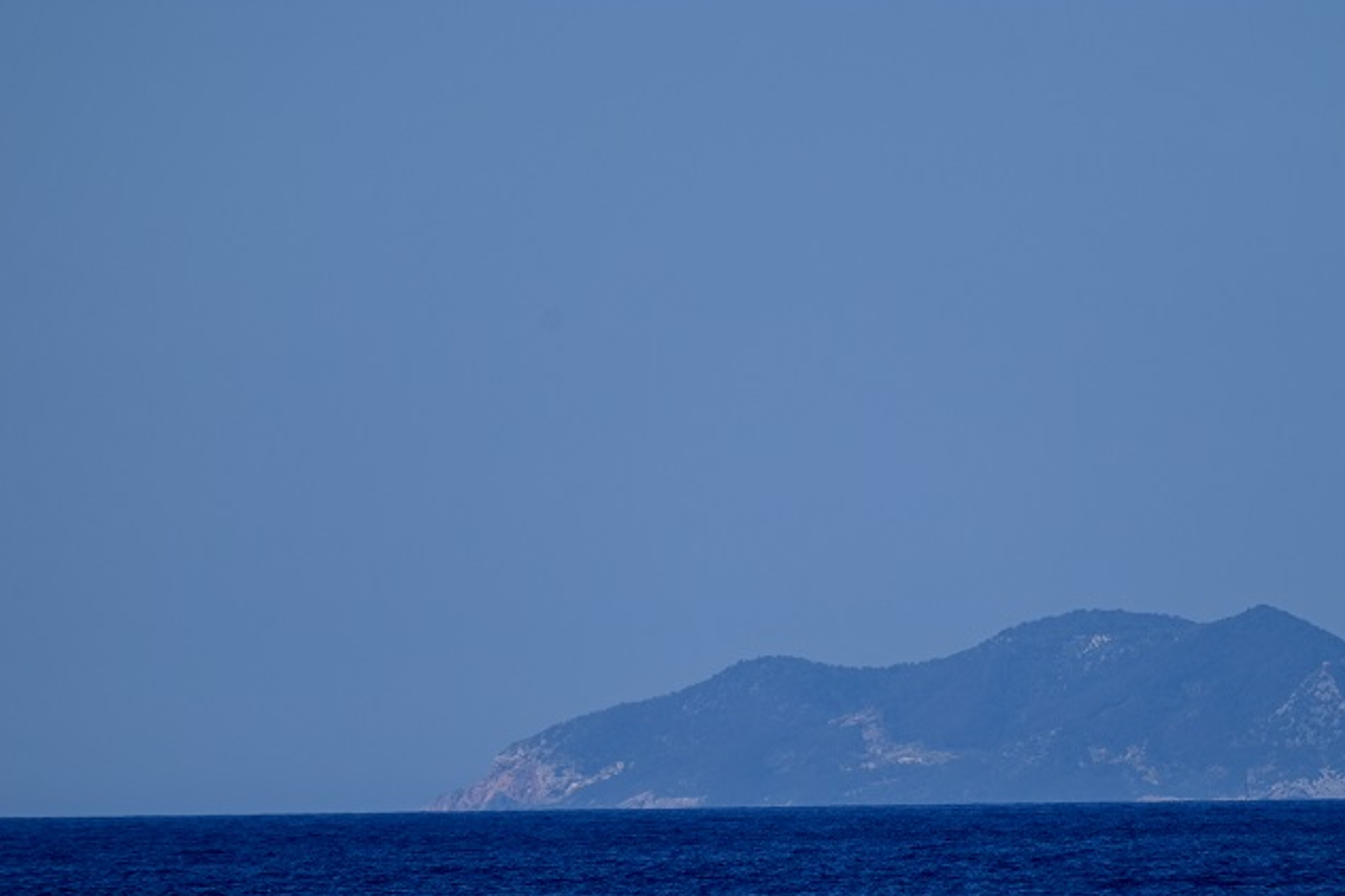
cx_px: 851
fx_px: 16844
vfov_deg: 3.0
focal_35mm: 451
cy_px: 587
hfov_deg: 4.6
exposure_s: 1/1000
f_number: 5.6
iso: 140
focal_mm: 300
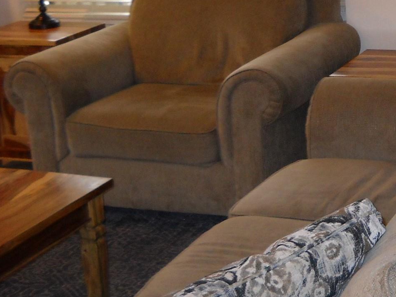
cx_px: 416
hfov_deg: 21.3
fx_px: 1007
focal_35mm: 88
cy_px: 51
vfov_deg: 16.6
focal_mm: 6.72
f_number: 3.1
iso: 200
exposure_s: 1/30
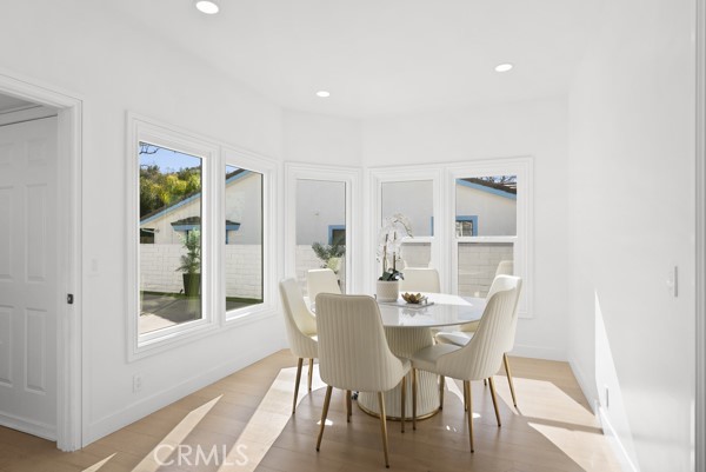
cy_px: 236
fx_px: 392
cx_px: 353
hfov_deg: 83.9
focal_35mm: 20
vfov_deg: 62.0
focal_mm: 20
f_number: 8
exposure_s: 1/10
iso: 80
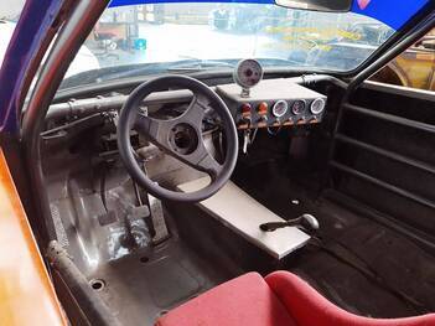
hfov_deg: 67.3
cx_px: 218
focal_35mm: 26
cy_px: 163
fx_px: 327
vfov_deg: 53.0
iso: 276
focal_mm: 4.75
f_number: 1.7
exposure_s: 1/25
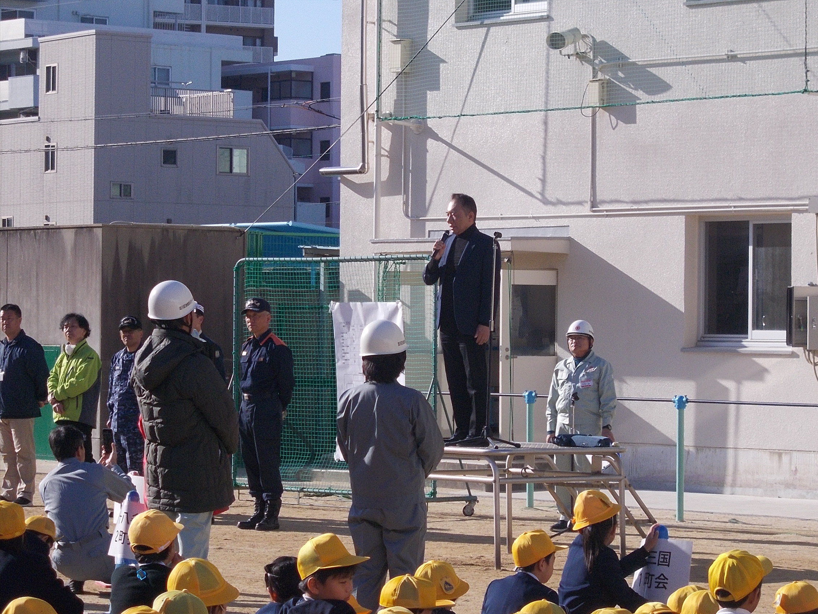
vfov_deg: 11.3
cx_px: 411
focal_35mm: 131
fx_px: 3095
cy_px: 309
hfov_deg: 15.1
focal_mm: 23
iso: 140
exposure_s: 1/500
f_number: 6.5
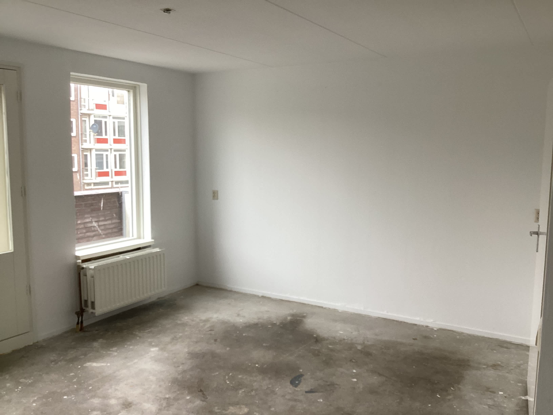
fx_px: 495
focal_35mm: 31
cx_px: 276
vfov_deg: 45.4
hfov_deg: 58.4
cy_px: 208
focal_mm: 3.3
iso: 80
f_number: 2.4
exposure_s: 1/50
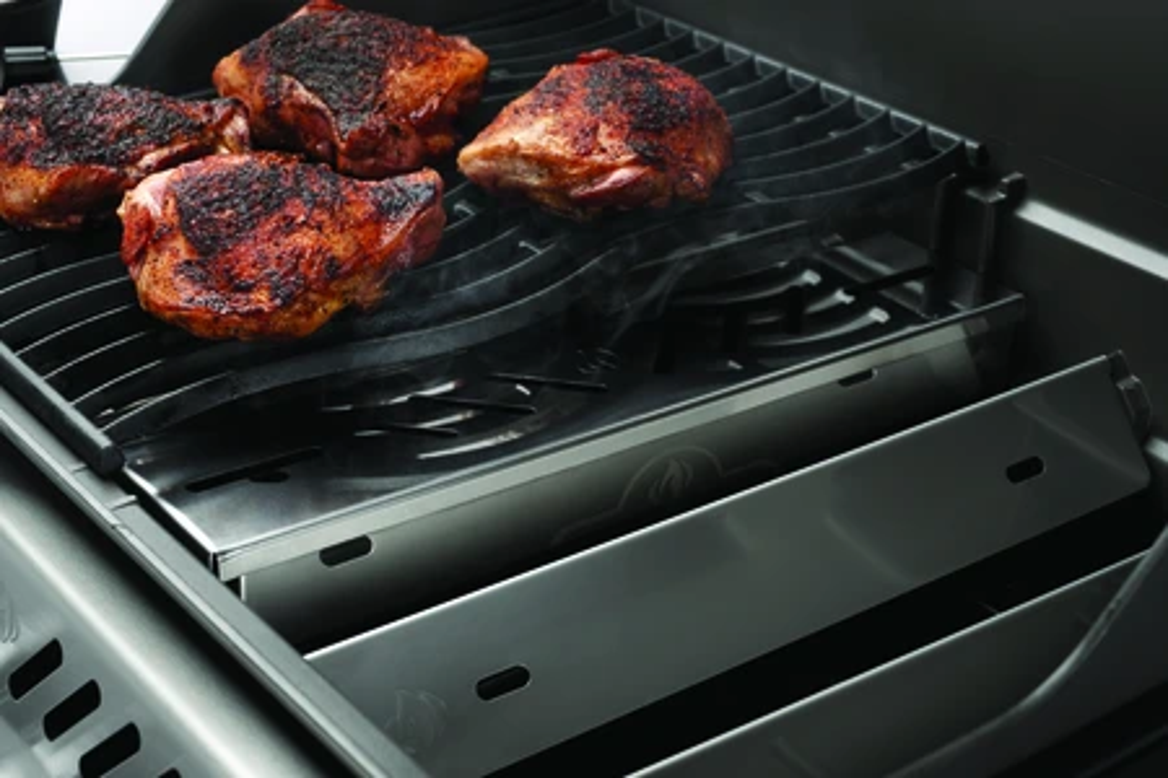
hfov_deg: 33.4
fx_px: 1947
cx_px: 584
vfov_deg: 22.6
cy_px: 389
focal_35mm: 60
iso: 100
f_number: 11
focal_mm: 60
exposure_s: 1/125
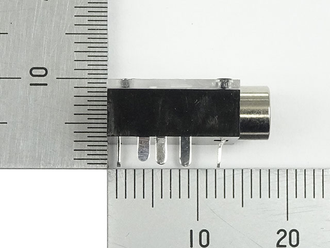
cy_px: 124
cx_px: 165
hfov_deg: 38.2
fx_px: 477
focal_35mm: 50
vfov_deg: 29.1
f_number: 4.5
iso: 125
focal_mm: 8.51
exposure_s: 1/50
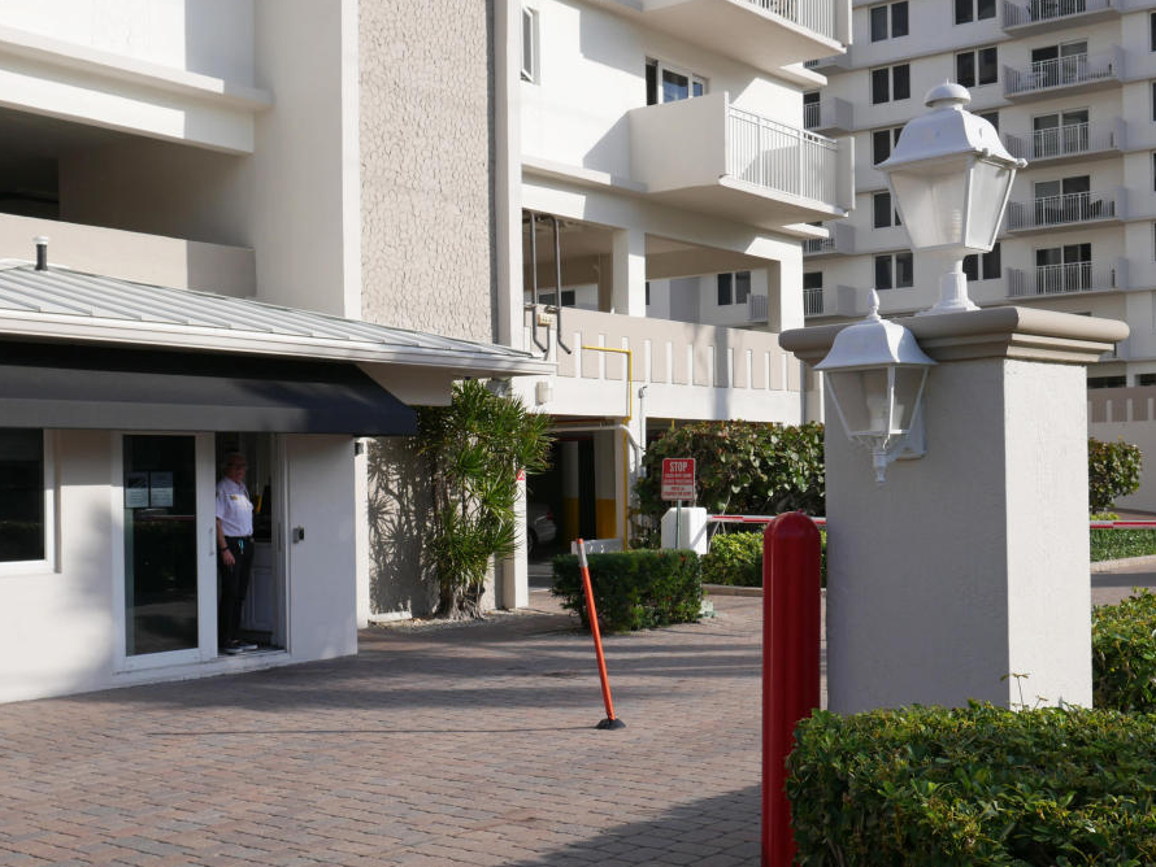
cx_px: 567
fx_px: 1537
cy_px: 471
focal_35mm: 46
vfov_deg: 31.5
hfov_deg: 41.2
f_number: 9
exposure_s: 1/500
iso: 200
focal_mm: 20
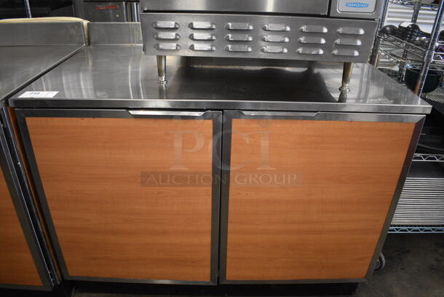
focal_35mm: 27
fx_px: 333
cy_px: 148
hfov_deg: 67.3
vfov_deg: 48.0
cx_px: 222
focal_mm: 18
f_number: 3.5
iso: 2800
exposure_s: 1/125
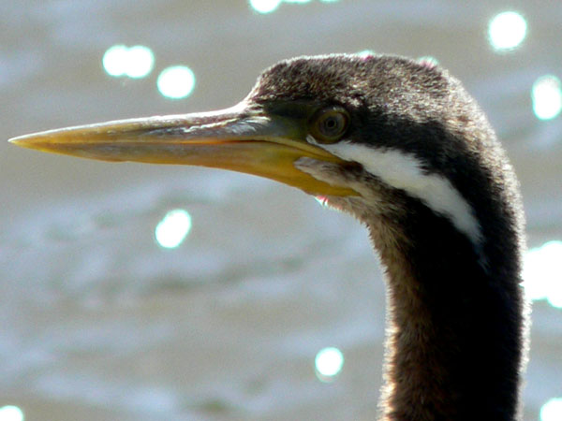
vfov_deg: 3.5
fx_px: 6819
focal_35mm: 420
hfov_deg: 4.7
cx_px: 281
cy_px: 210
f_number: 2.8
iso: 100
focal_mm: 55.2
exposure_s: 1/800
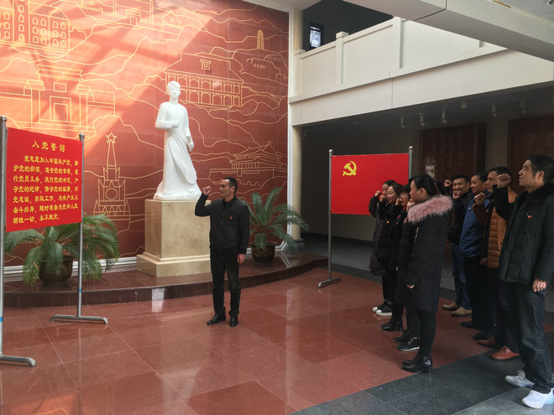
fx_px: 464
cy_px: 208
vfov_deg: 48.2
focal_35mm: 29
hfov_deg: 61.7
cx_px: 277
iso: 40
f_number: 2.2
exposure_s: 1/100
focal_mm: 4.15
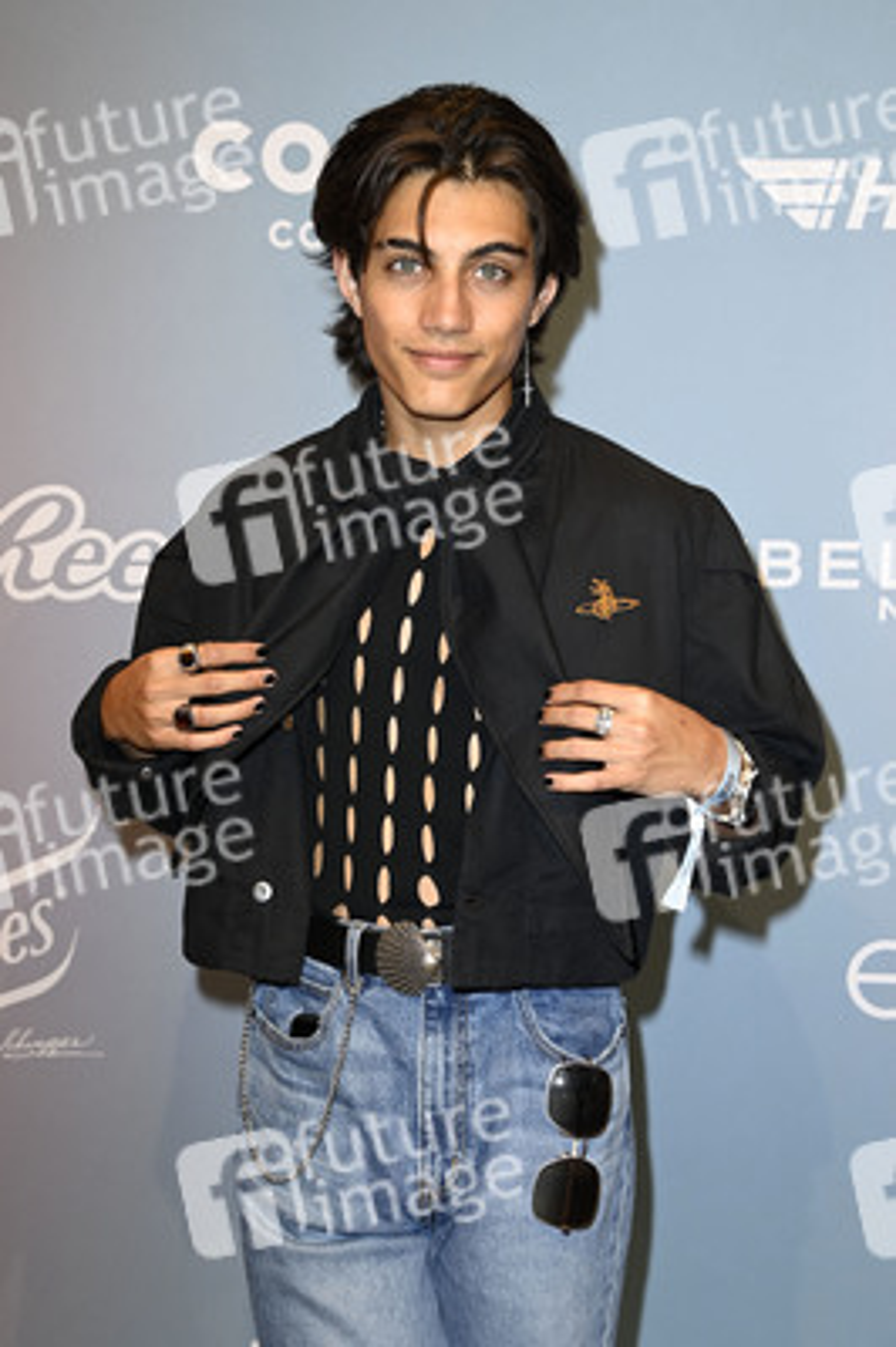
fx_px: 2319
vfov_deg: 32.4
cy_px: 674
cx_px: 448
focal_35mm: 62
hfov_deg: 21.9
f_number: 5.6
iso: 400
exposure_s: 1/250
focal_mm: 62
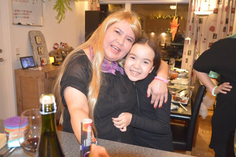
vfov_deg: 39.9
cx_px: 118
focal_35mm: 33
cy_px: 78
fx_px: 216
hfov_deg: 57.3
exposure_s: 1/30
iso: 3200
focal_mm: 22
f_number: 3.8
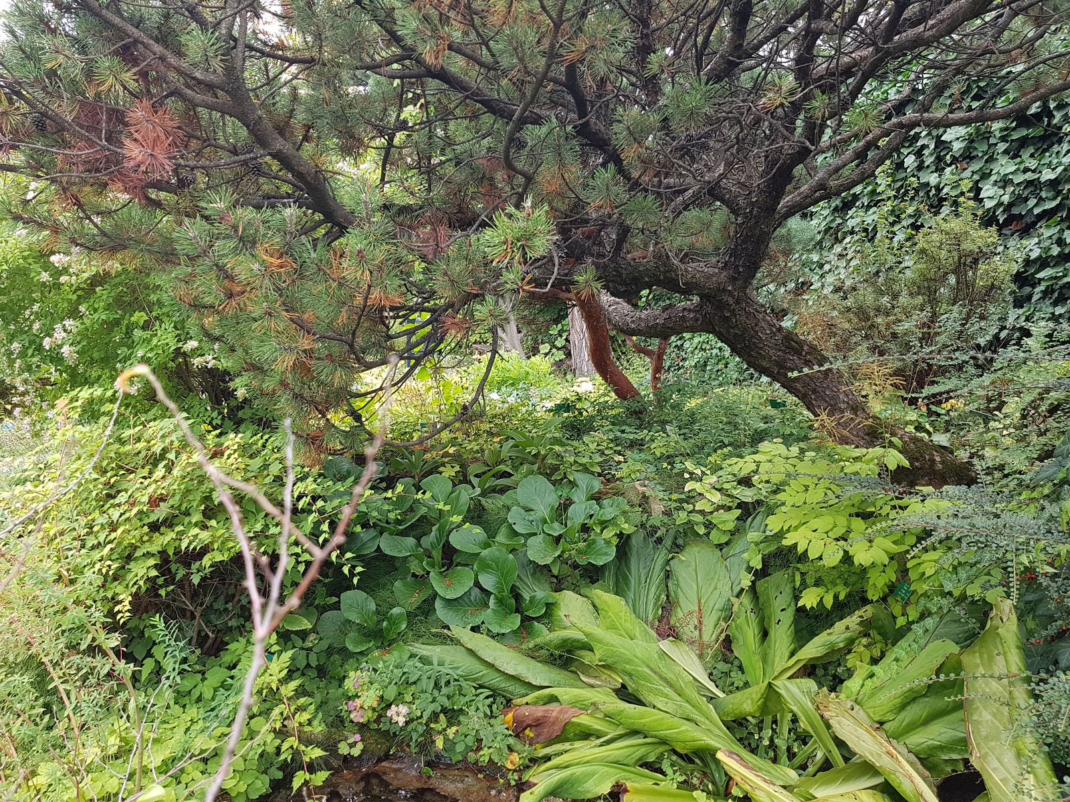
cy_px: 401
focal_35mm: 26
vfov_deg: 53.1
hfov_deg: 67.3
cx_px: 535
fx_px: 804
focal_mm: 4.2
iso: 50
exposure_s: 1/137
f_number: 1.7
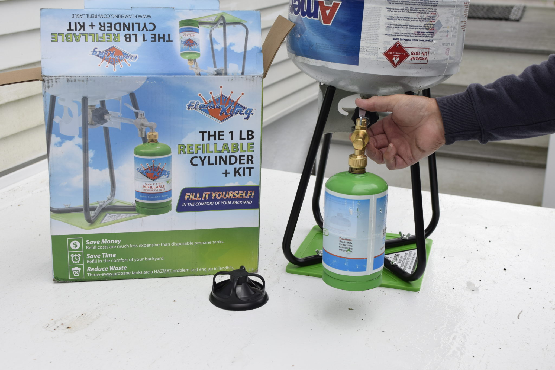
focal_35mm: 52
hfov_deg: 37.9
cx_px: 278
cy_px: 185
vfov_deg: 25.7
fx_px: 809
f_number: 5.6
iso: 400
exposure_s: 1/125
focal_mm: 35
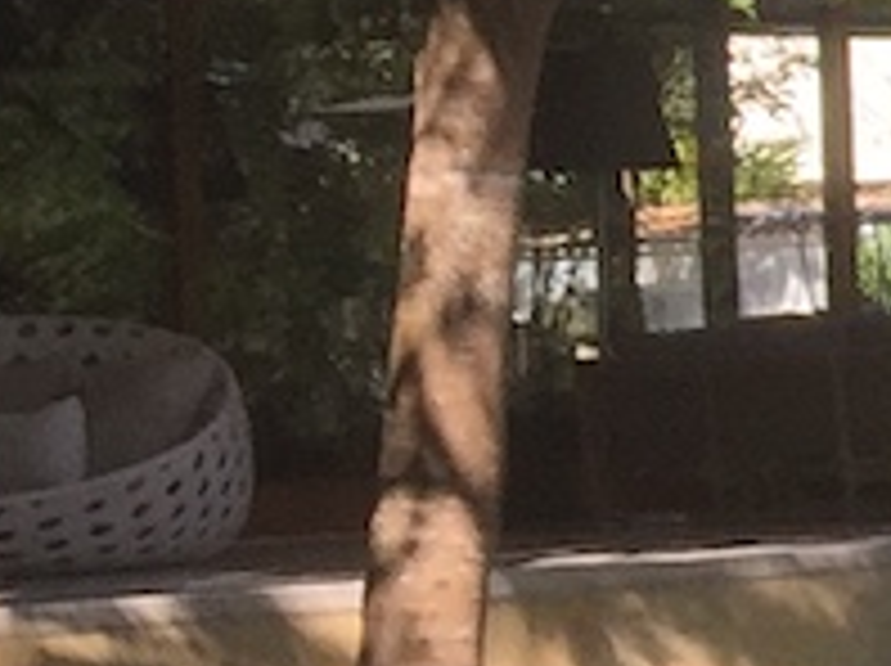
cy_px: 88
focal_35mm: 220
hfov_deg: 7.3
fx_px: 5656
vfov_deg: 6.7
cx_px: 3236
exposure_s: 1/746
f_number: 2.2
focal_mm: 4.15
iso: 32
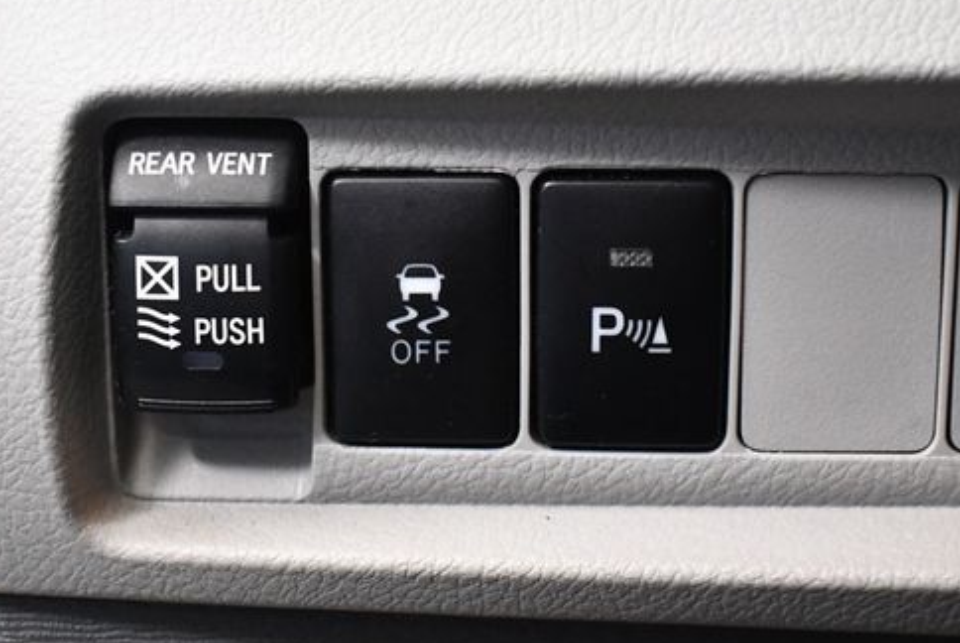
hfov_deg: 27.3
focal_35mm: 74
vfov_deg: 18.5
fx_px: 1976
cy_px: 300
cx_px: 420
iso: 3600
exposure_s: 1/60
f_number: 4.2
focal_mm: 28
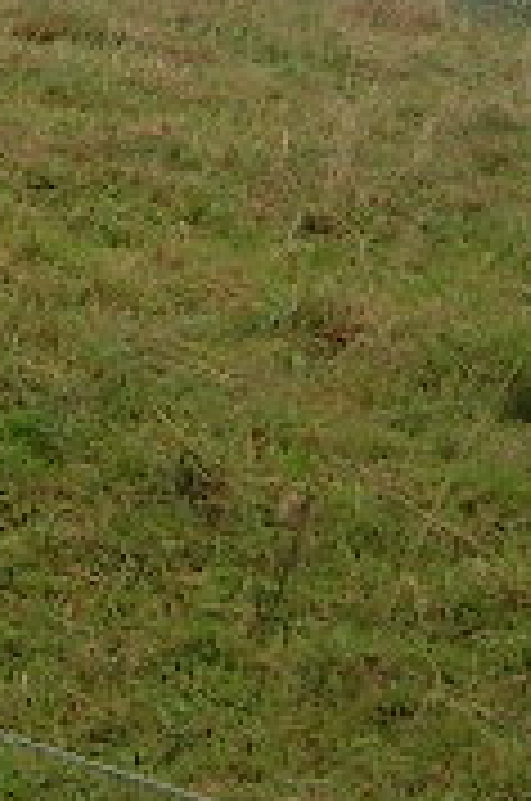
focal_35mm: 210
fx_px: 4664
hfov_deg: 6.5
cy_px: -585
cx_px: -202
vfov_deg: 9.4
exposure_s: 1/159
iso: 50
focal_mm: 5.4
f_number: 2.8
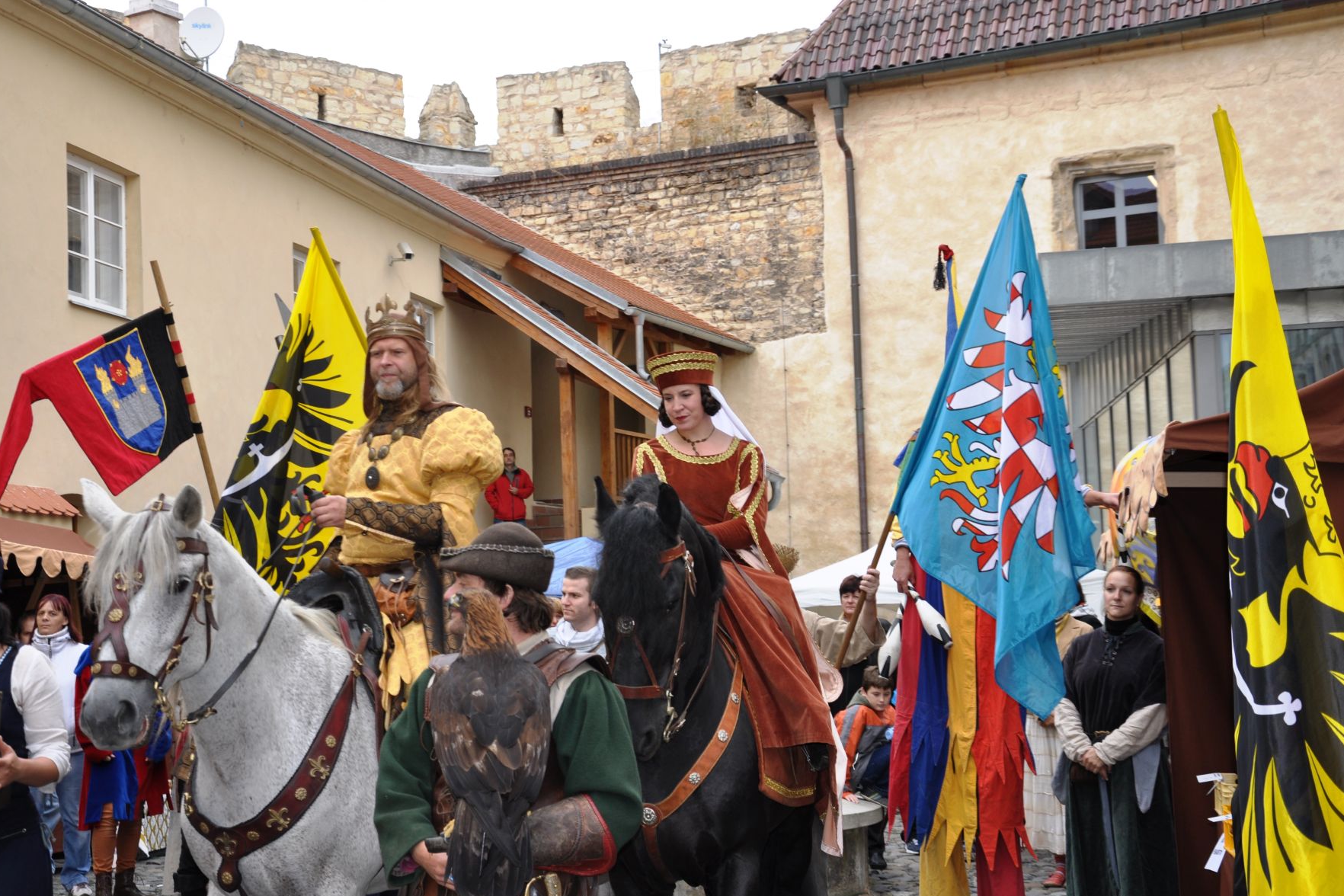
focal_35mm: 52
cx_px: 676
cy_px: 455
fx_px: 1941
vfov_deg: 26.0
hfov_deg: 38.2
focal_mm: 34
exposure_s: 1/200
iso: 200
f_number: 6.3
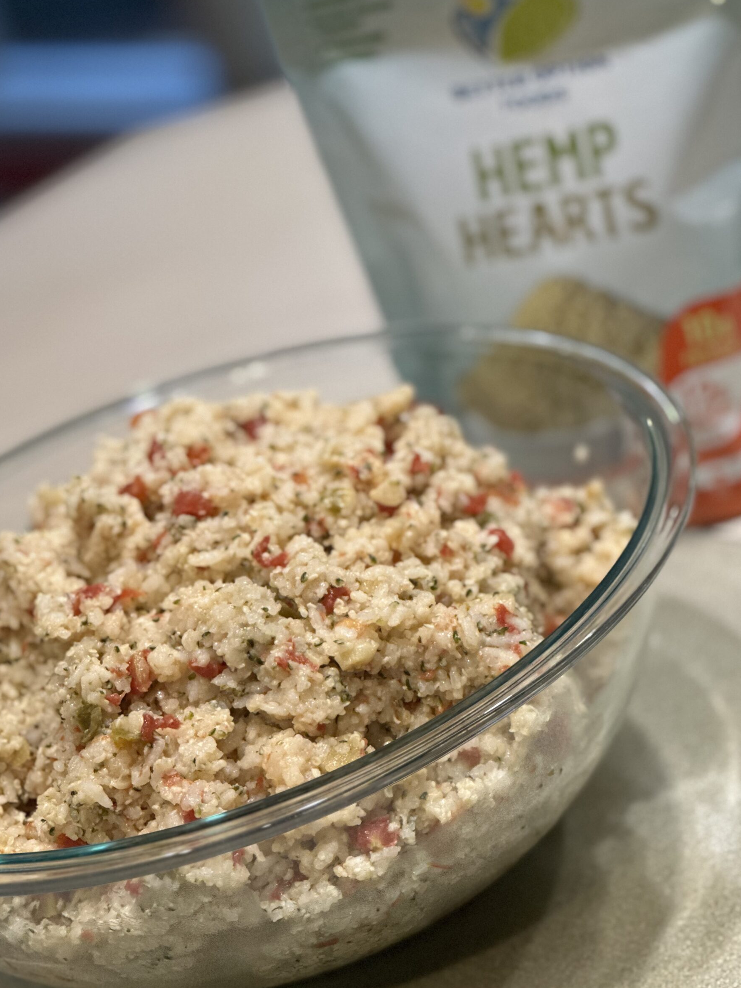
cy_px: 507
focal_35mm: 84
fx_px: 2398
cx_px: 380
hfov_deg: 17.6
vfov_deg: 23.3
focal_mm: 9
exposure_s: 1/40
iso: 320
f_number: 2.8
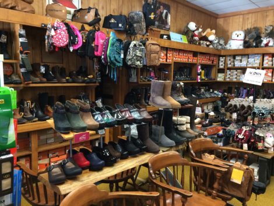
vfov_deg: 48.3
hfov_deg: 61.6
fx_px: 230
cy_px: 103
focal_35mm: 29
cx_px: 137
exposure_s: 1/30
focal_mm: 4.15
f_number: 2.2
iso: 200
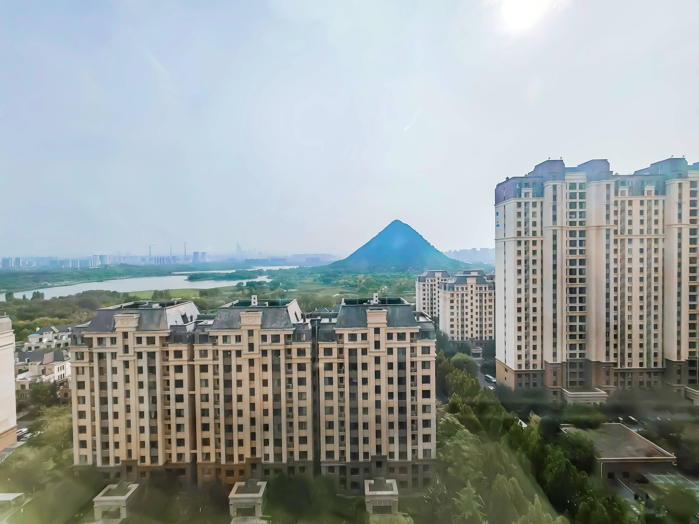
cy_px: 262
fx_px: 283
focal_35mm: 14
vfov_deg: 85.7
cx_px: 350
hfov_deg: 102.1
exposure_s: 1/2400
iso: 50
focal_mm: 1.82
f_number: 2
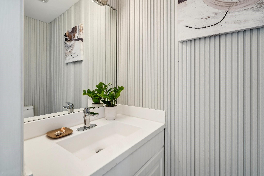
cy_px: 88
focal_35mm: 16
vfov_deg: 73.7
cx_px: 132
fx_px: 117
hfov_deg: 96.7
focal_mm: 16
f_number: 10
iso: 400
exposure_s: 1/8
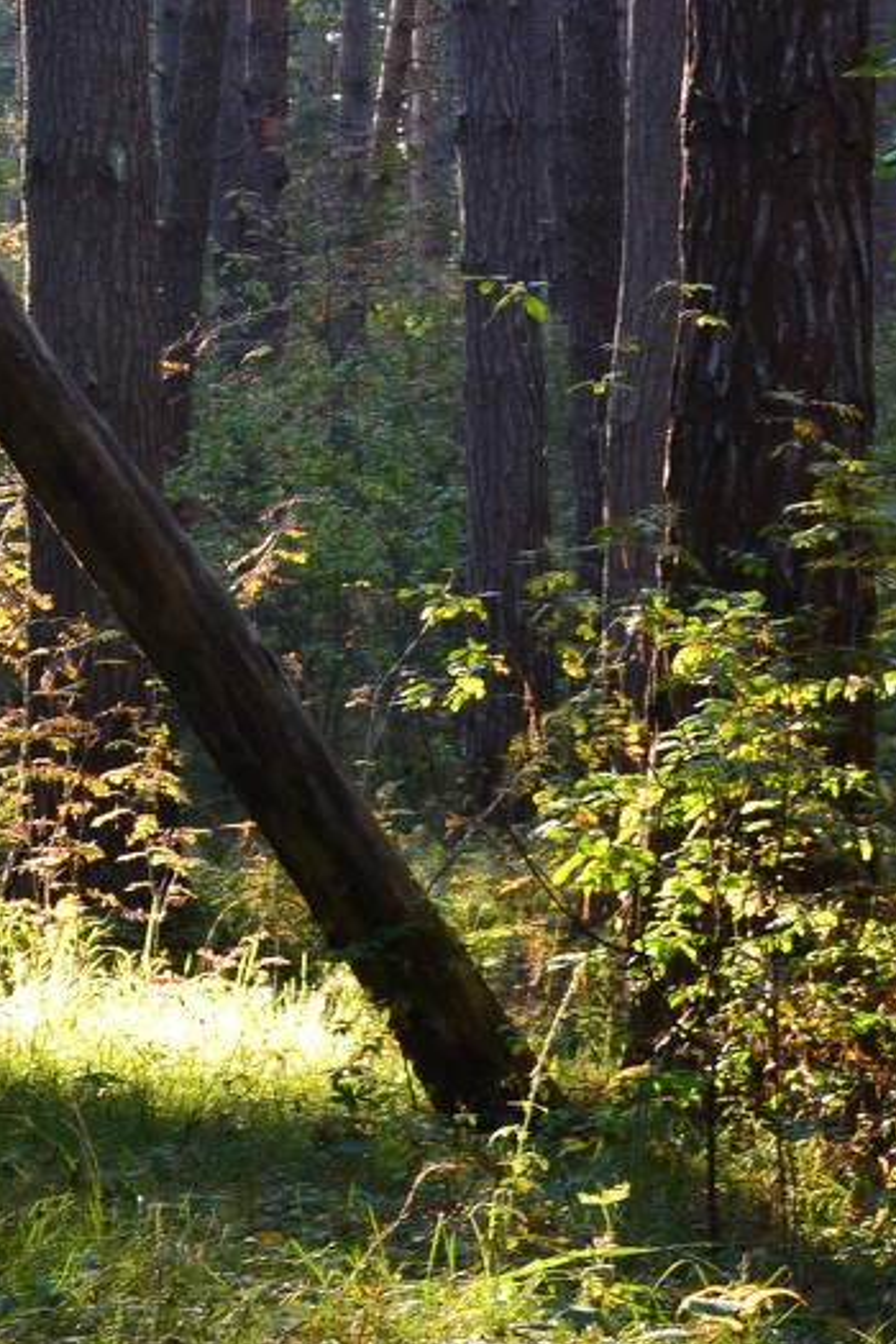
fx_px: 5973
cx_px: -224
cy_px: -56
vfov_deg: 12.7
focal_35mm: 160
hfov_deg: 8.5
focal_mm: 40
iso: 400
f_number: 8
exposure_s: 1/50
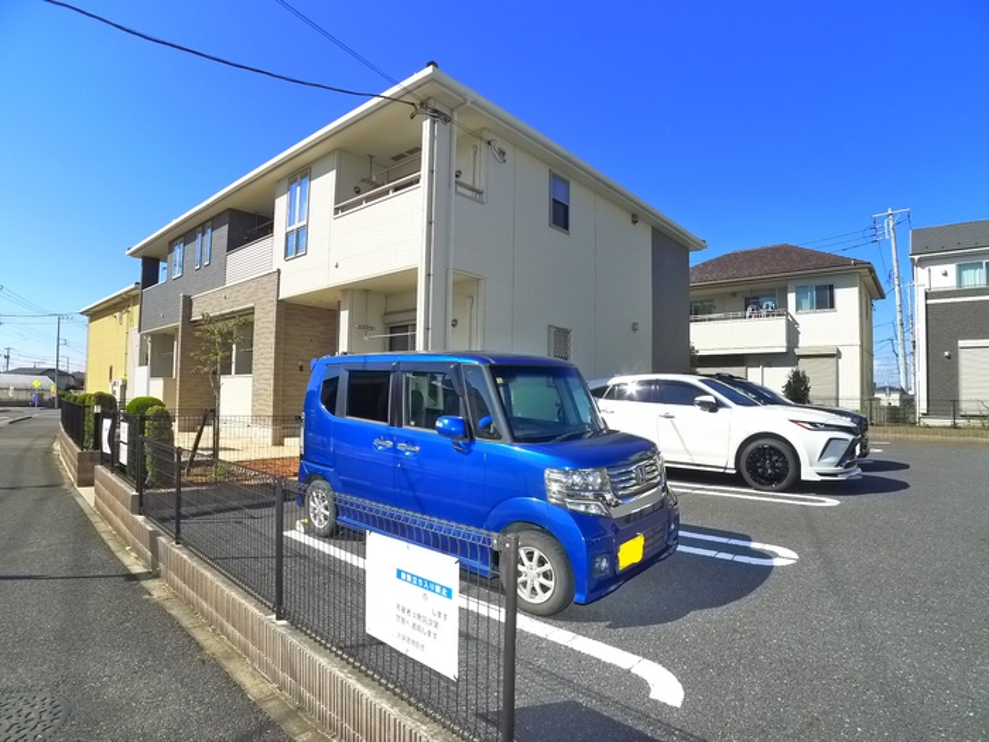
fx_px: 686
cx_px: 494
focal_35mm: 24
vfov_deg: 56.8
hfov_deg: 71.6
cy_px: 371
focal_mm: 5.1
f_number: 4
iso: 400
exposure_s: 1/640
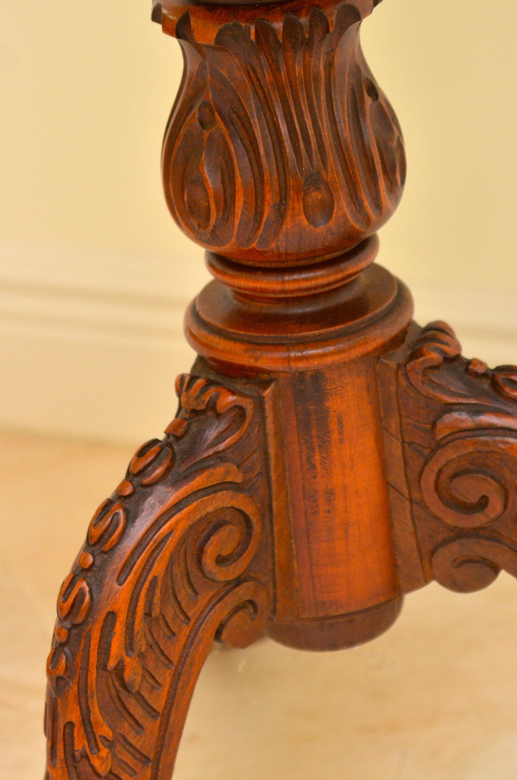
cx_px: 298
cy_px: 448
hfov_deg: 10.3
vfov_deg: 15.6
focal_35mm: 132
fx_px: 2856
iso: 800
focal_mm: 70
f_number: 4
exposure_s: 1/100
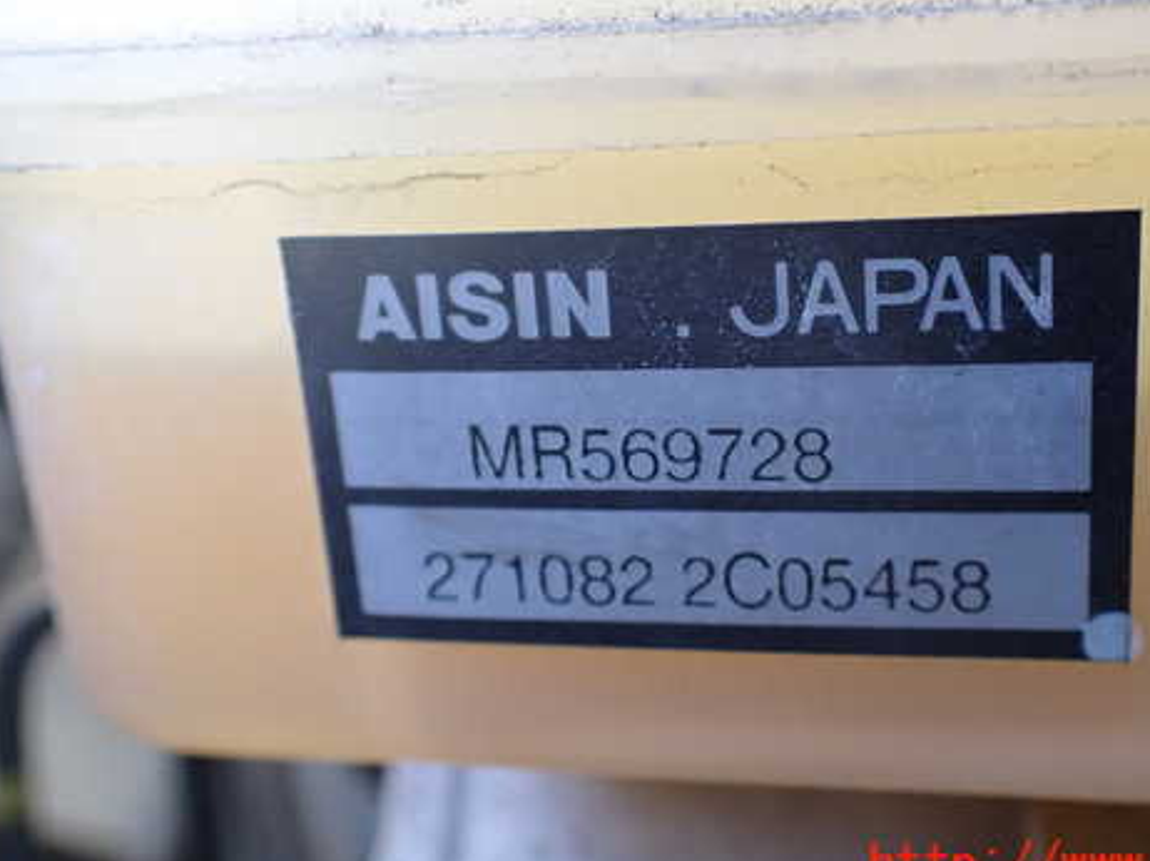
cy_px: 338
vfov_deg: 36.6
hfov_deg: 47.6
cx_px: 685
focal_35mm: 39
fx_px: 1295
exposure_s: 1/125
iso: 320
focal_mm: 5.4
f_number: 2.3
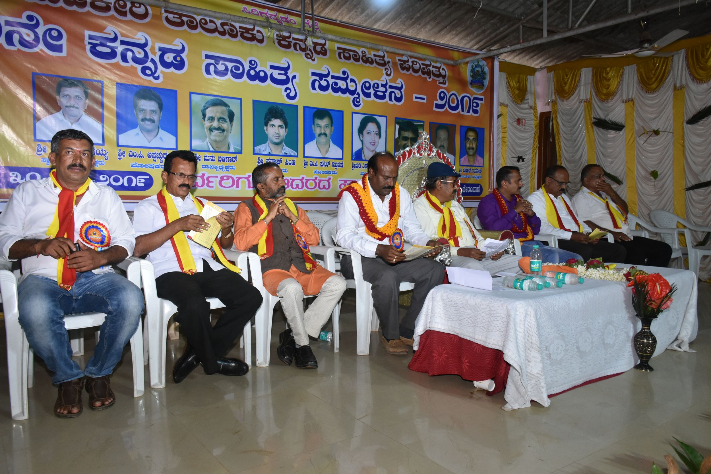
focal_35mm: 27
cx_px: 356
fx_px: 533
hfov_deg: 67.4
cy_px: 237
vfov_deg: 47.9
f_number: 5.6
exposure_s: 1/100
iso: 1250
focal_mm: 18
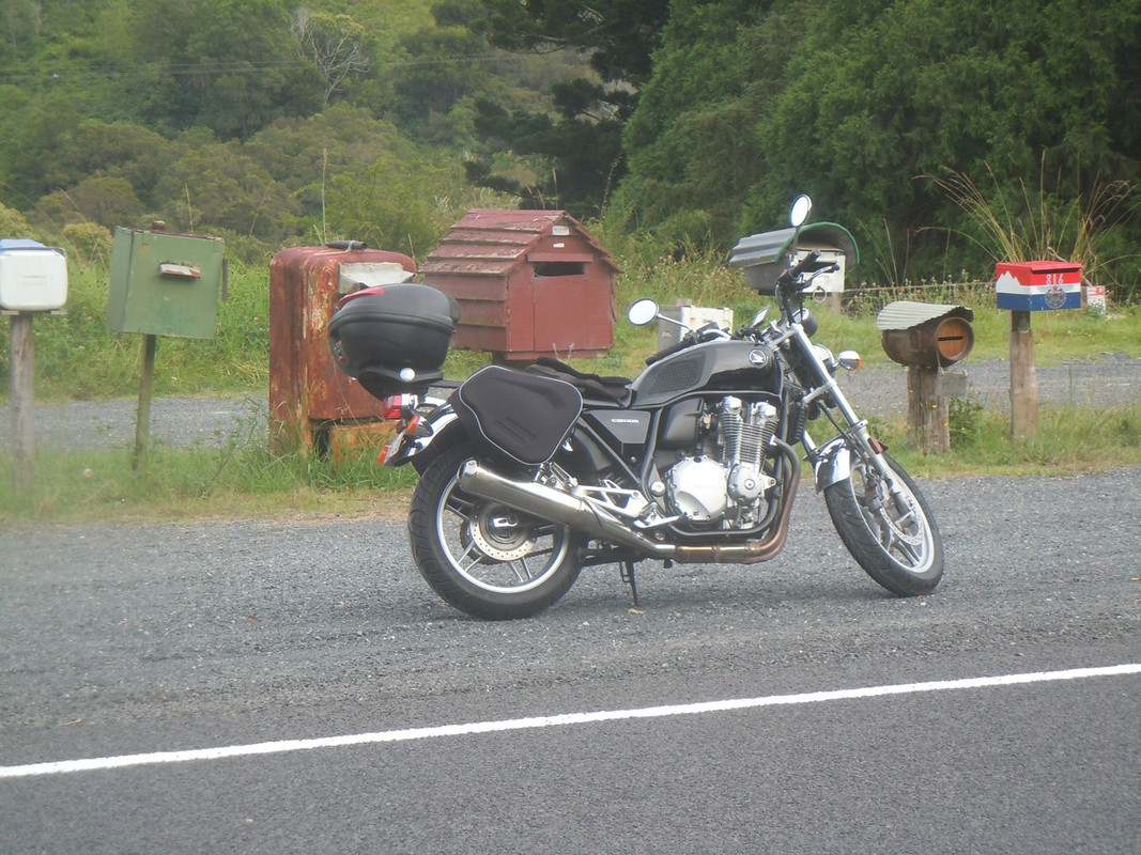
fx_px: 3823
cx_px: 570
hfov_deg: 17.0
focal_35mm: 116
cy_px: 428
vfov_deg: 12.8
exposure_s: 1/125
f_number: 4.6
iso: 125
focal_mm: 20.9
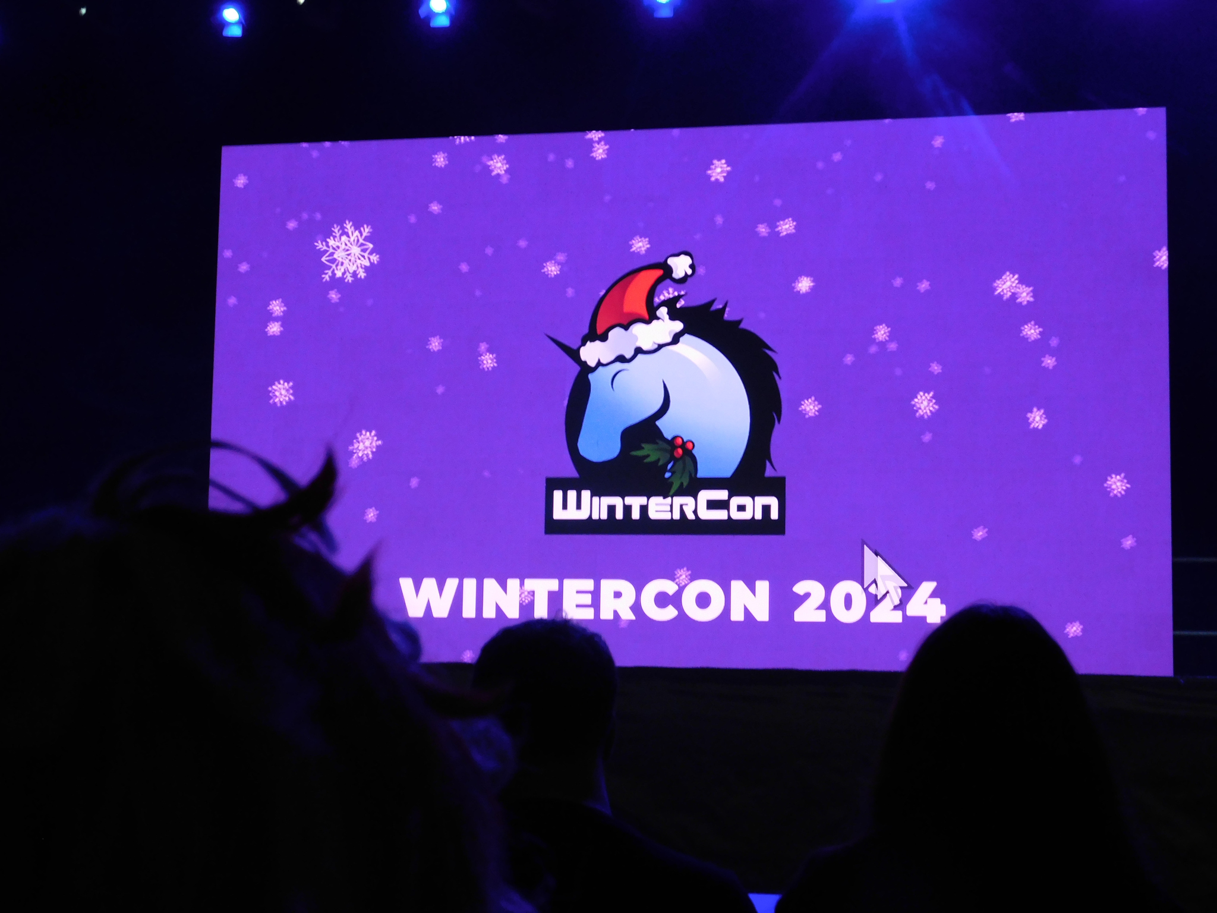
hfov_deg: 32.7
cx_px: 608
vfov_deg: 24.8
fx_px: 2074
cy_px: 456
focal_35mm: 59
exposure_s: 1/30
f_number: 4
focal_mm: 10.4
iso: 320
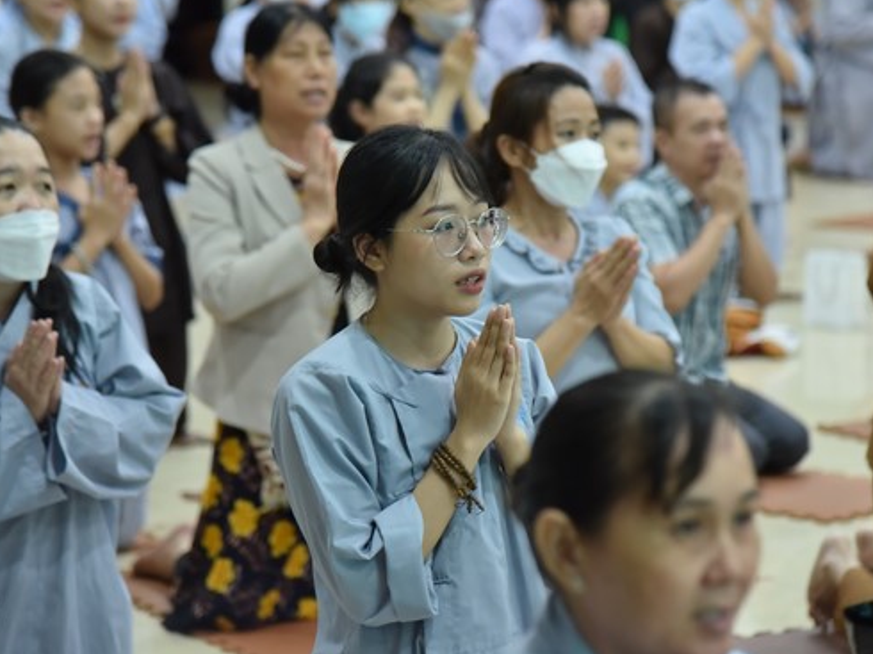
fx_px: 3605
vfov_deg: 10.4
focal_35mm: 143
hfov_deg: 13.8
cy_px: 278
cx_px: 460
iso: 2000
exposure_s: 1/80
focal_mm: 112
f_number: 4
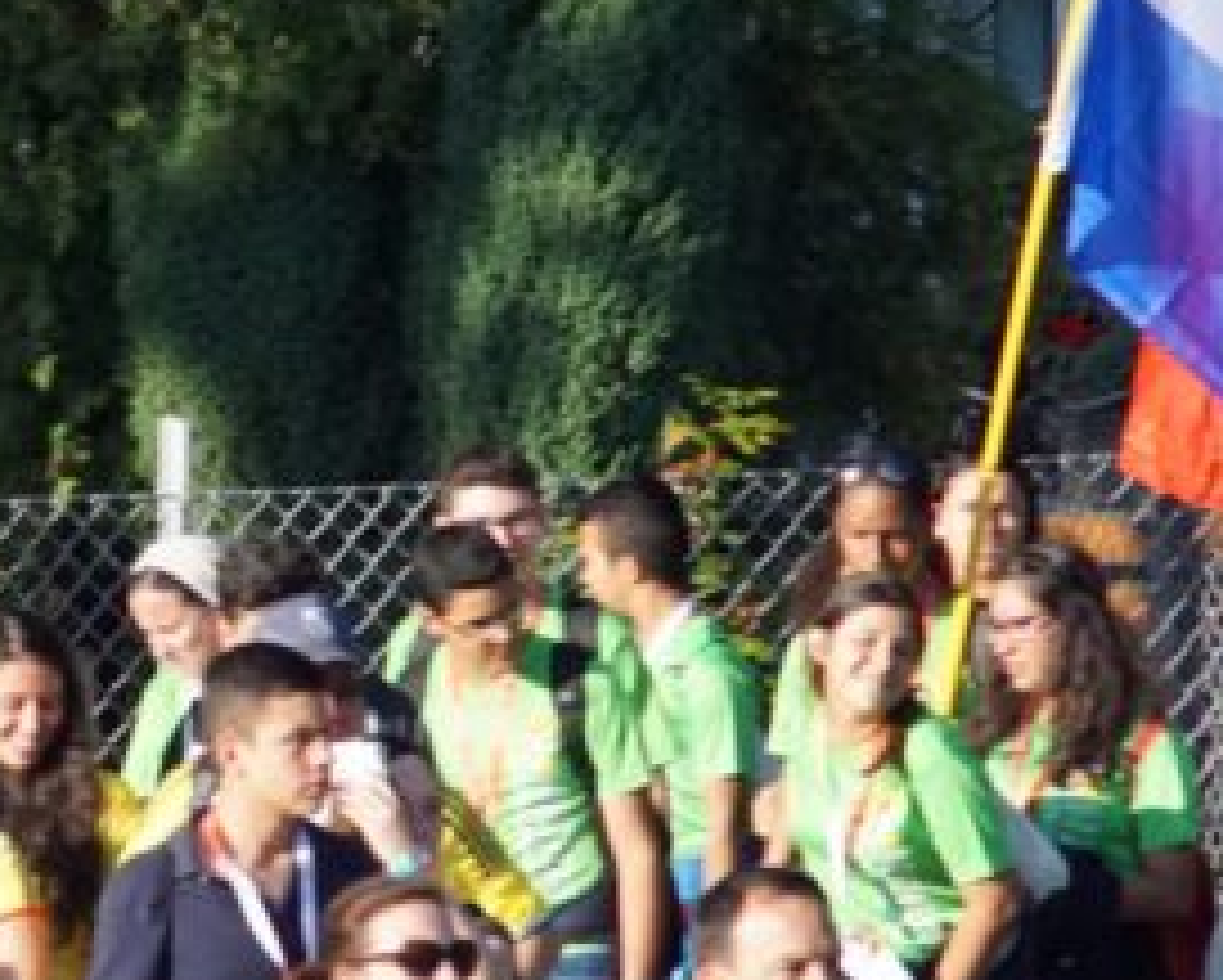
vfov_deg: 2.4
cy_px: 425
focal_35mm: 636
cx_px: 22
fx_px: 23037
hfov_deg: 3.0
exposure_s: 1/320
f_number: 6.3
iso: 1000
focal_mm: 120
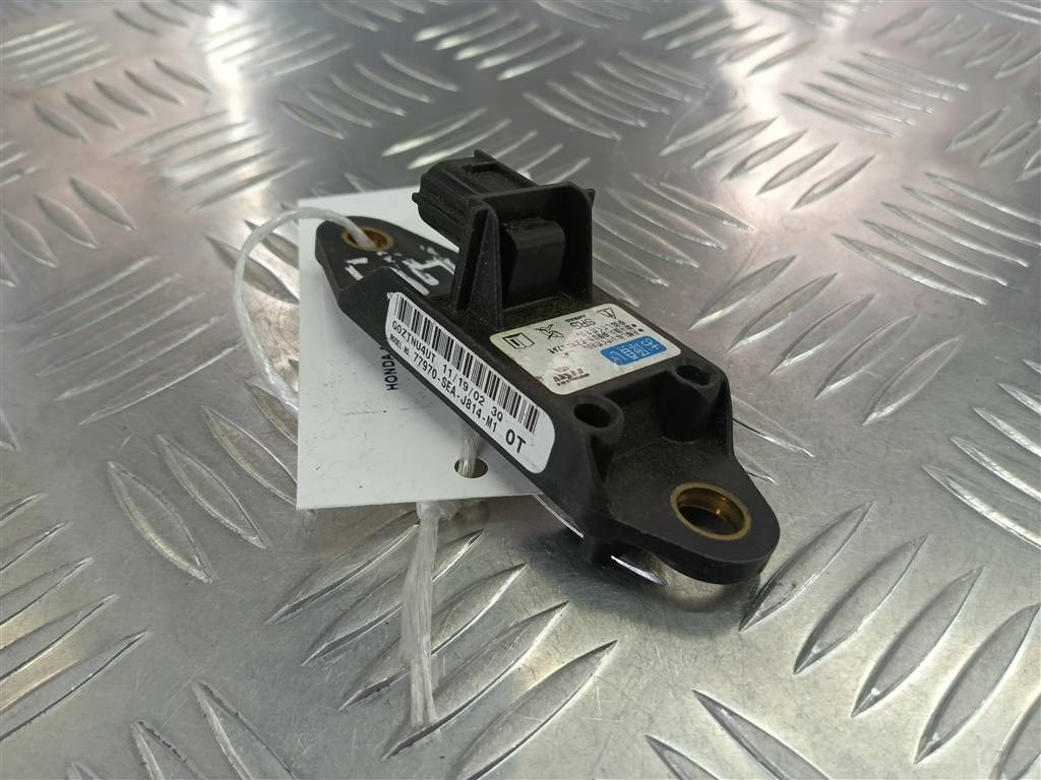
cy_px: 390
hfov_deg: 65.3
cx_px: 520
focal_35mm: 27
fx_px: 812
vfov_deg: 51.4
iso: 153
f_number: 1.6
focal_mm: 4.11
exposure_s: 1/100
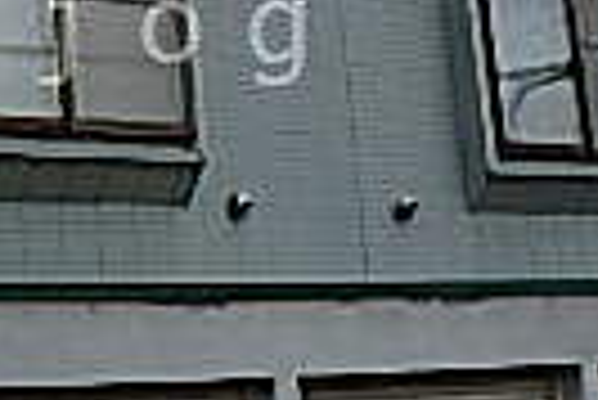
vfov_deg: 13.0
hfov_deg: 19.0
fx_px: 1746
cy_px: 31
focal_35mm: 105
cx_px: 22
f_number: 6
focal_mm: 3.7
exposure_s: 1/400
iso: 125
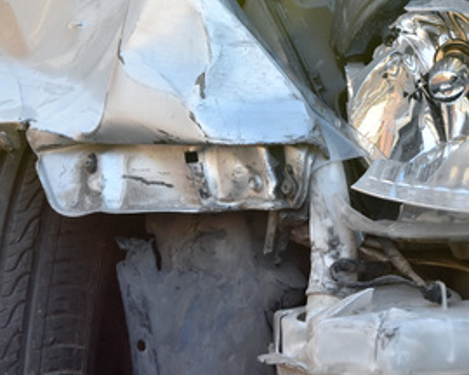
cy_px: 214
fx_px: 3664
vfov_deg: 5.9
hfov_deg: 7.3
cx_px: 426
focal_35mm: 264
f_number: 7.1
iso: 800
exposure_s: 1/200
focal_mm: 70
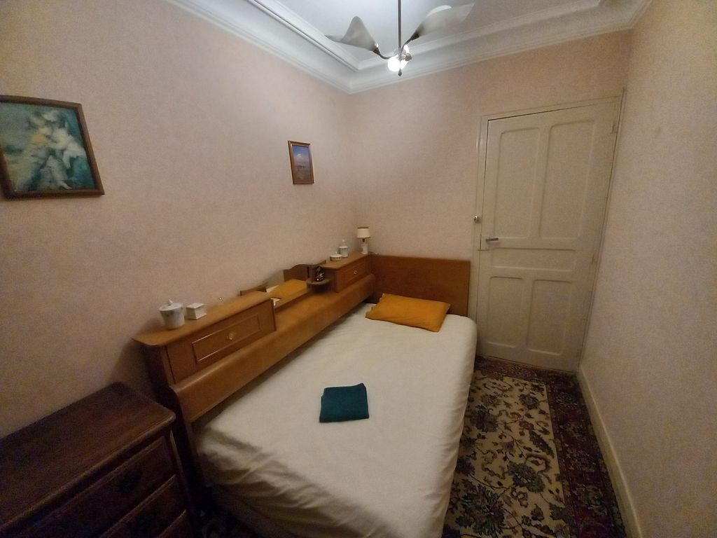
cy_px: 269
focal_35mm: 13
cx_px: 358
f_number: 2.2
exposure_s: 1/20
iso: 400
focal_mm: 1.13
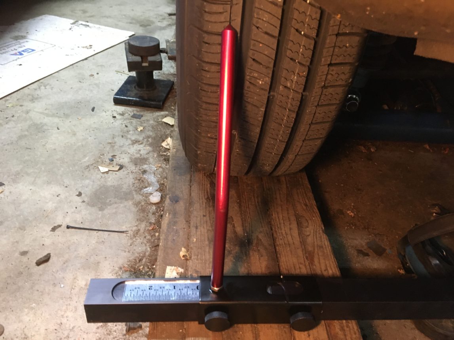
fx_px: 380
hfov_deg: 61.7
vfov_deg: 48.2
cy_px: 170
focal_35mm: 29
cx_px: 227
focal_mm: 4.15
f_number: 2.2
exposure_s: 1/17
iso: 200
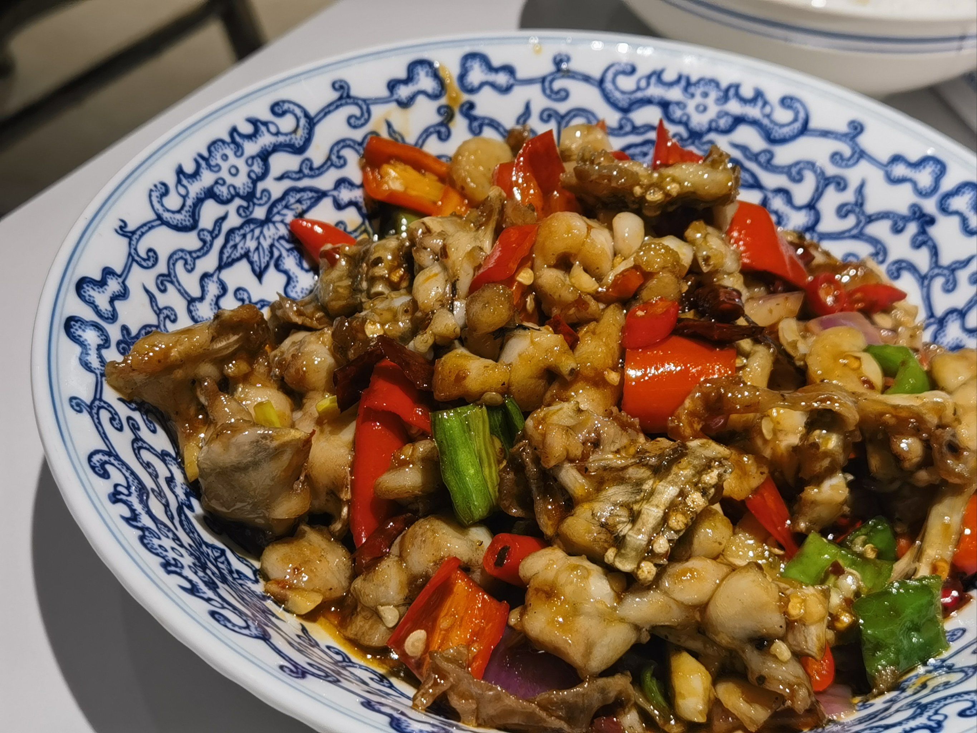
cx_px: 488
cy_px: 366
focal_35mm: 54
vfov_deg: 27.0
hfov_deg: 35.5
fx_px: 1524
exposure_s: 1/189
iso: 50
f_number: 1.9
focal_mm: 6.67
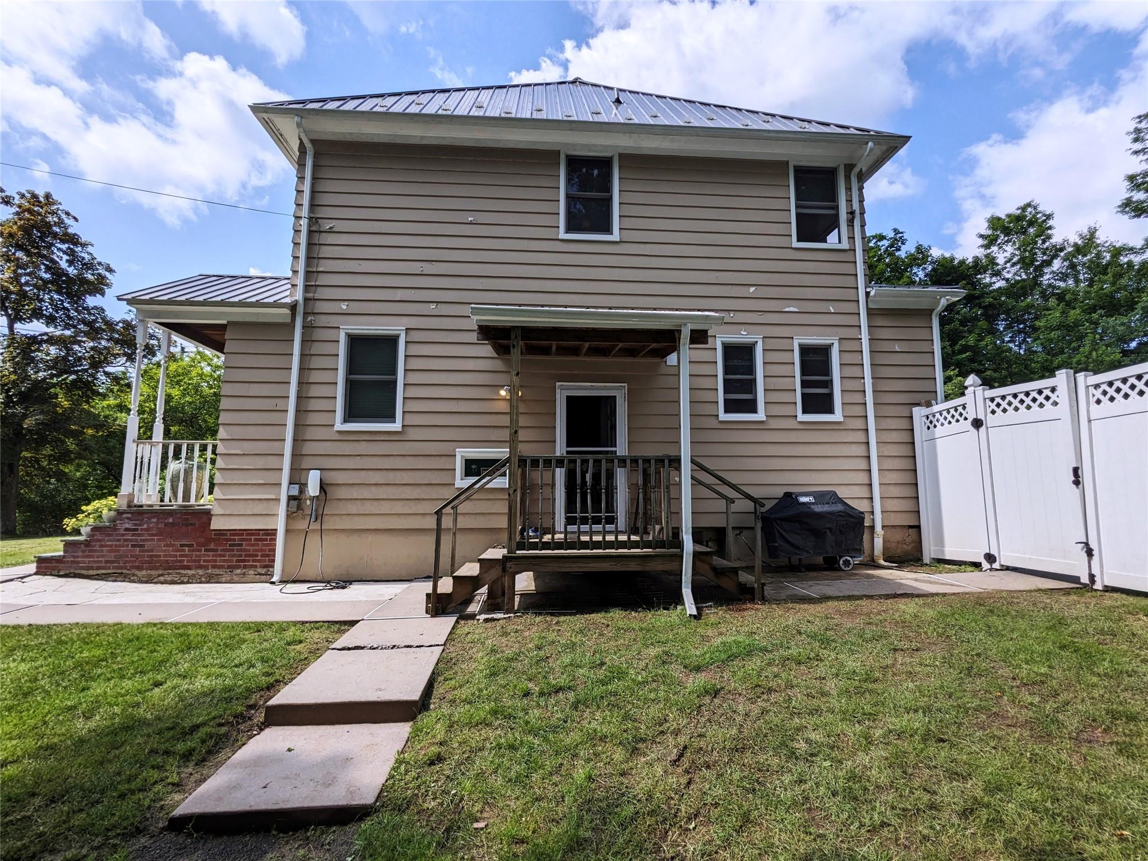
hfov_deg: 94.5
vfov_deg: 78.1
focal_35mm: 16
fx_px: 531
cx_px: 574
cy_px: 430
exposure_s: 1/2132
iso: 38
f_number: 2.2
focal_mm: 2.22
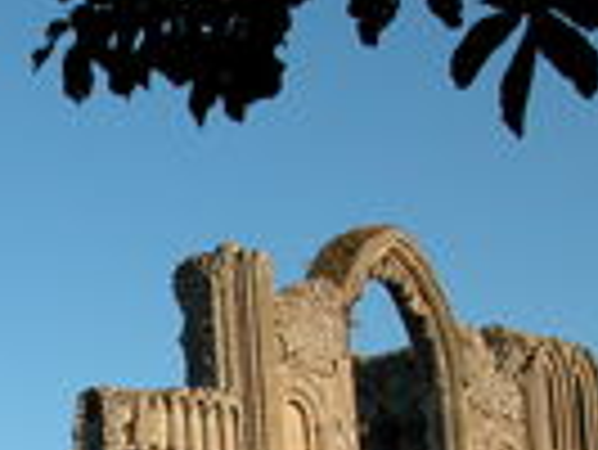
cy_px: 621
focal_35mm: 105
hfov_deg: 17.8
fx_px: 1816
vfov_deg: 13.5
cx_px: -121
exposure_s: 1/293
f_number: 6.3
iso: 100
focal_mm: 8.9
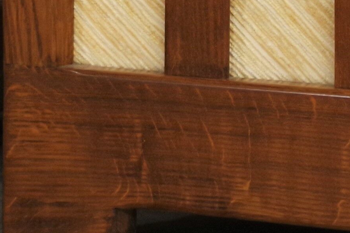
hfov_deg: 7.3
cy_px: -296
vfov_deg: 4.7
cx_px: 176
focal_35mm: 284
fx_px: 2762
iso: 400
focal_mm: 28.13
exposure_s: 1/60
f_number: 4
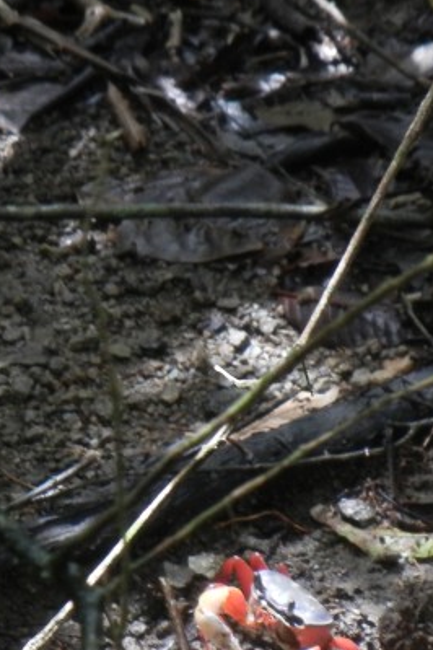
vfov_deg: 3.0
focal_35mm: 699
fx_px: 12610
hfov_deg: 2.0
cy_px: 443
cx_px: 189
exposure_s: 1/41.8
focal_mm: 47.2
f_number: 5.1
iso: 400
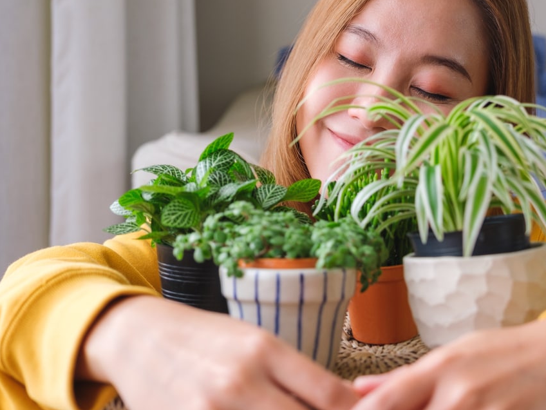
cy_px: 164
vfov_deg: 22.9
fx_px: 1009
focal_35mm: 64
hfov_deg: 30.1
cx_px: 361
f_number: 2.8
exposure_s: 1/80
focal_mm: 30.2
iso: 160
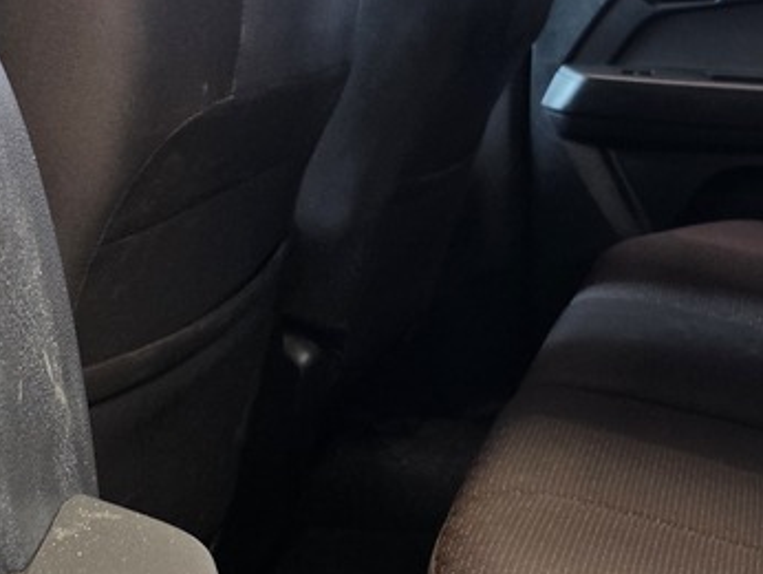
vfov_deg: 21.6
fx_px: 1500
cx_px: 767
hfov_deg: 26.9
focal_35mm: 68
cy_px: 192
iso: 160
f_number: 1.7
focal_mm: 6.25
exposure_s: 1/100
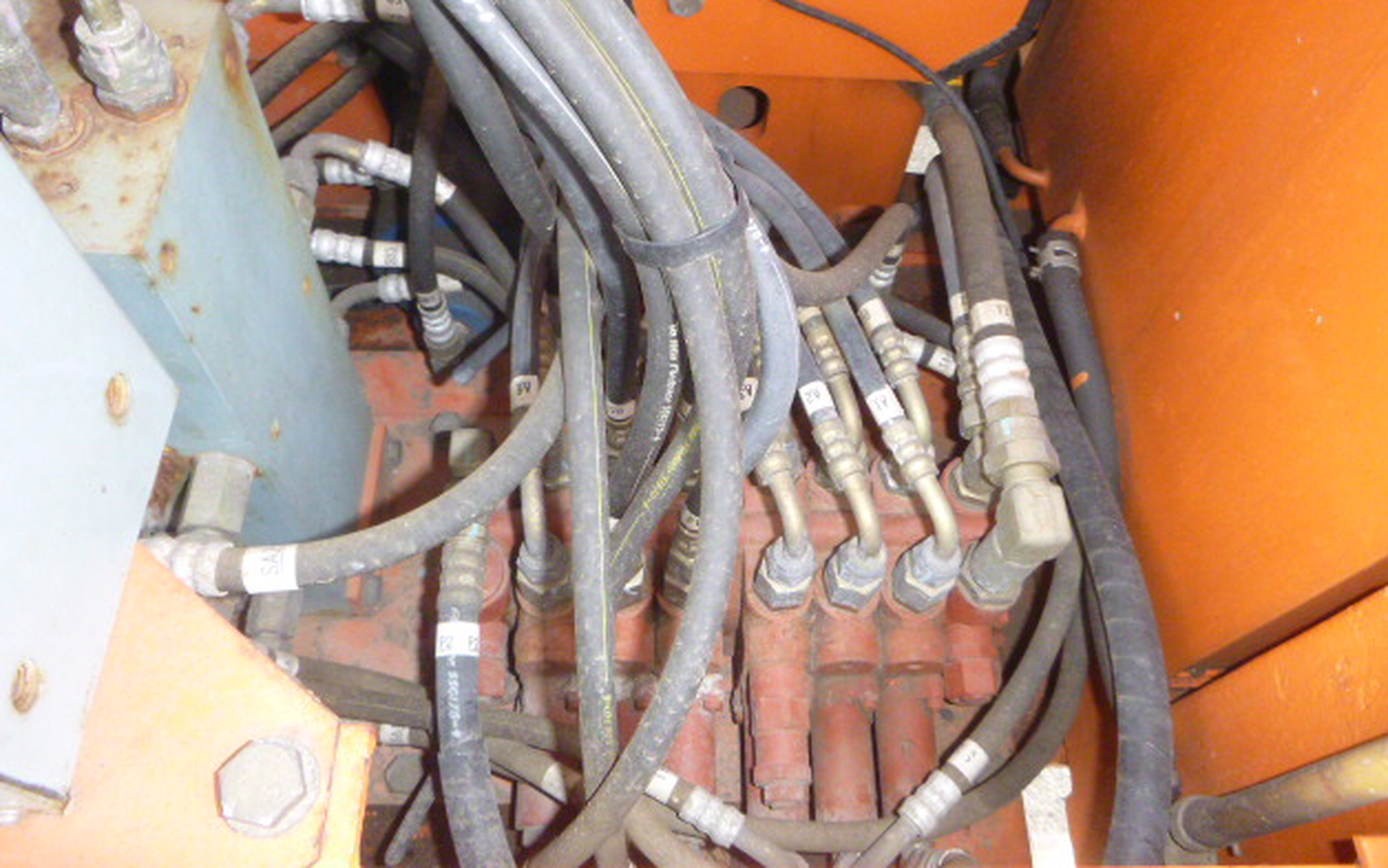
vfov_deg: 45.9
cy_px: 373
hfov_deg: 68.4
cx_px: 705
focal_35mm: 27
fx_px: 1022
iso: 400
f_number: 3.9
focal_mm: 4.5
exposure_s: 1/60
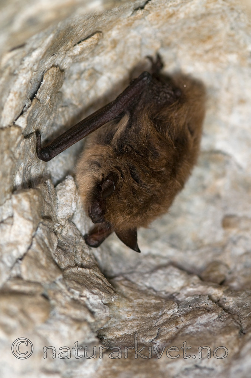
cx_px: 126
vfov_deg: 13.1
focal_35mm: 158
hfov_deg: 8.7
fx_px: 1652
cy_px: 189
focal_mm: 105
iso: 400
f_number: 8
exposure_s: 1/60
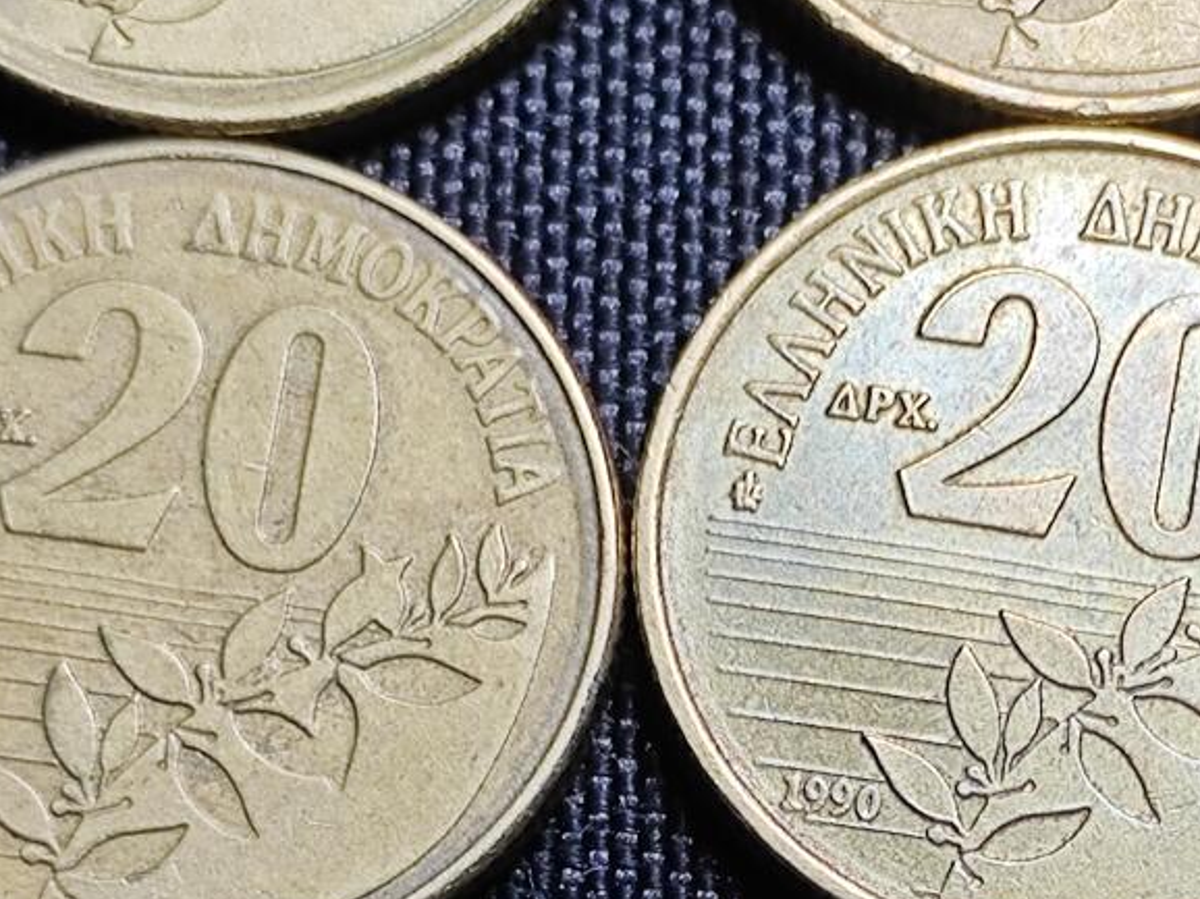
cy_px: 918
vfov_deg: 8.6
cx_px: 1069
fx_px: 5960
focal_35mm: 172
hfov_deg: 11.4
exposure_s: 1/100
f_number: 1.6
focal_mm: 5.84
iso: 64
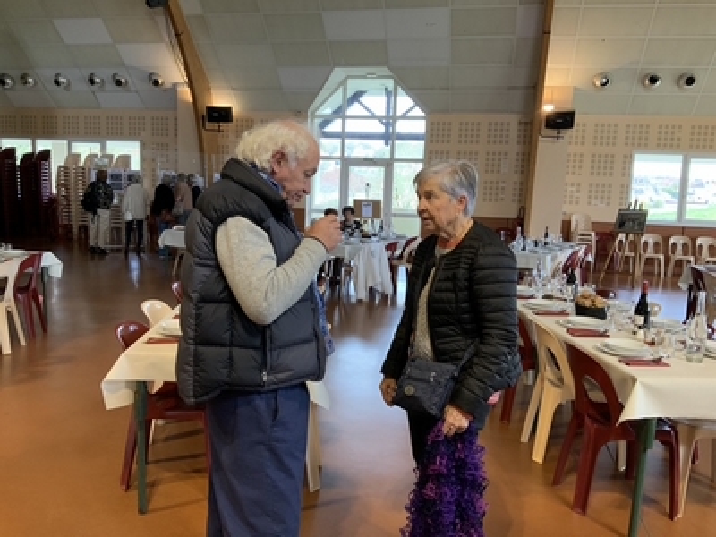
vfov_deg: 48.2
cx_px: 358
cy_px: 268
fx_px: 600
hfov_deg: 61.7
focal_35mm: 29
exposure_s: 1/50
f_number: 1.8
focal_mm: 3
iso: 64
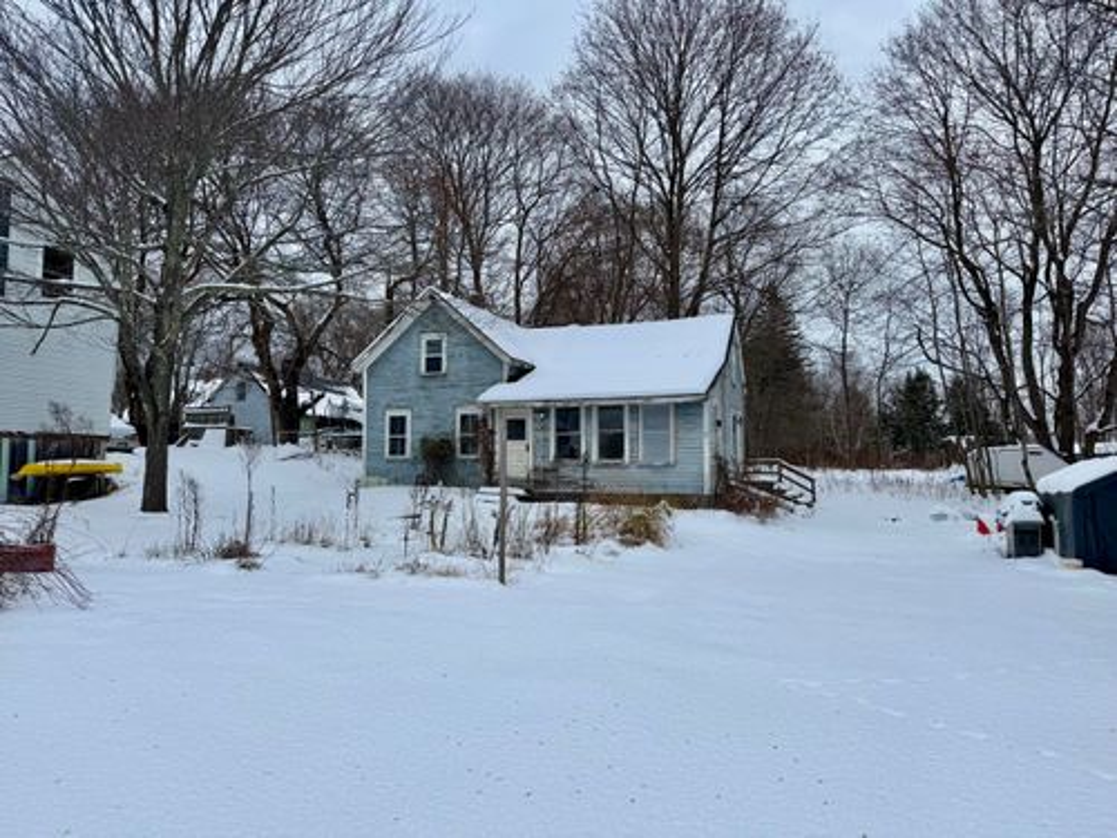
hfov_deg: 71.6
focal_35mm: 24
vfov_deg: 56.8
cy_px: 419
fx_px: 774
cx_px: 558
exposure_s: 1/2604
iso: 80
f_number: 1.78
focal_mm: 6.76
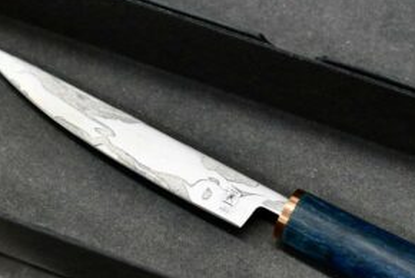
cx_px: 289
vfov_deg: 8.9
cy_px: 201
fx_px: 1789
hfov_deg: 13.2
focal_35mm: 155
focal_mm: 50
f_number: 3.2
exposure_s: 1/40
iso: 160
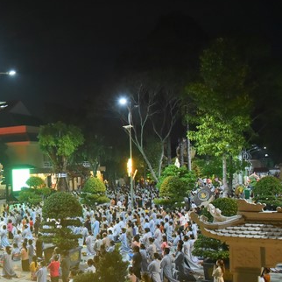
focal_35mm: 48
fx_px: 442
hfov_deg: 32.9
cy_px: 177
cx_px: 11
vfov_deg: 35.2
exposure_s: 1/50
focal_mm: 28
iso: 3200
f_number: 5
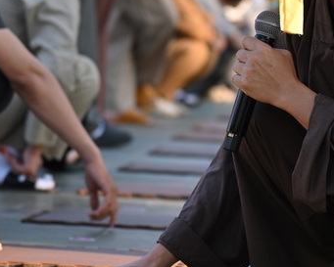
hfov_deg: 6.0
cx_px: 220
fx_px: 3184
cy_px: 121
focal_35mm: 322
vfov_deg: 4.8
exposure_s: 1/640
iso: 400
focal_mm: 120
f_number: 4
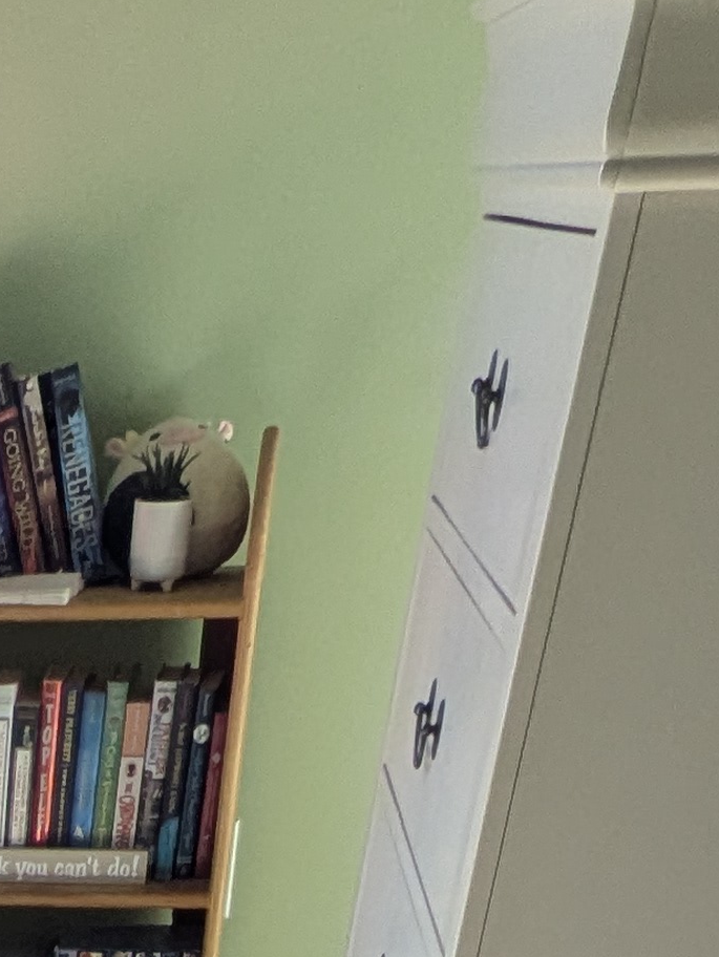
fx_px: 1964
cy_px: 2186
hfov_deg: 19.0
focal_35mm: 71
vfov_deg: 16.0
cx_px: -257
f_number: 2.2
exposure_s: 1/251
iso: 49
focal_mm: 1.83
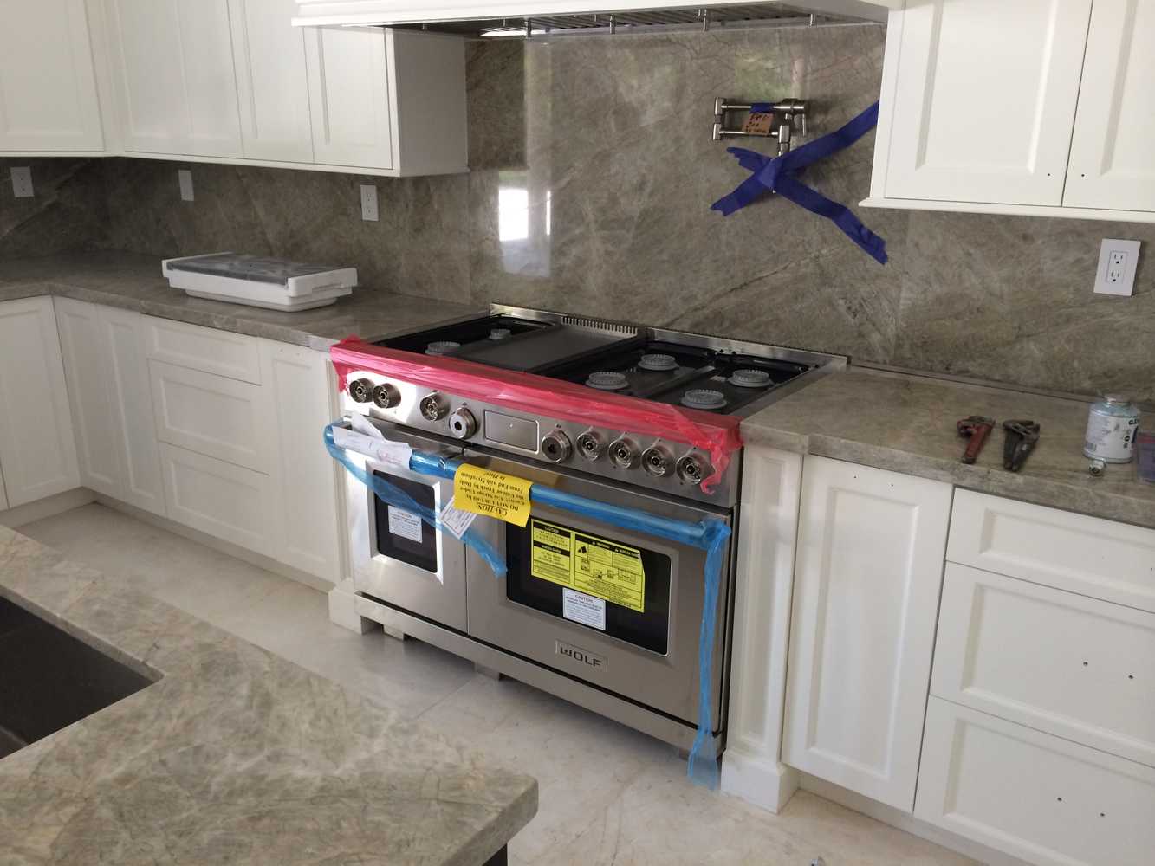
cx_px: 578
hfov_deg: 60.0
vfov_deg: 46.8
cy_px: 433
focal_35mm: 30
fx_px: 1001
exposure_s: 1/30
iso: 64
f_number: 2.2
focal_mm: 4.12
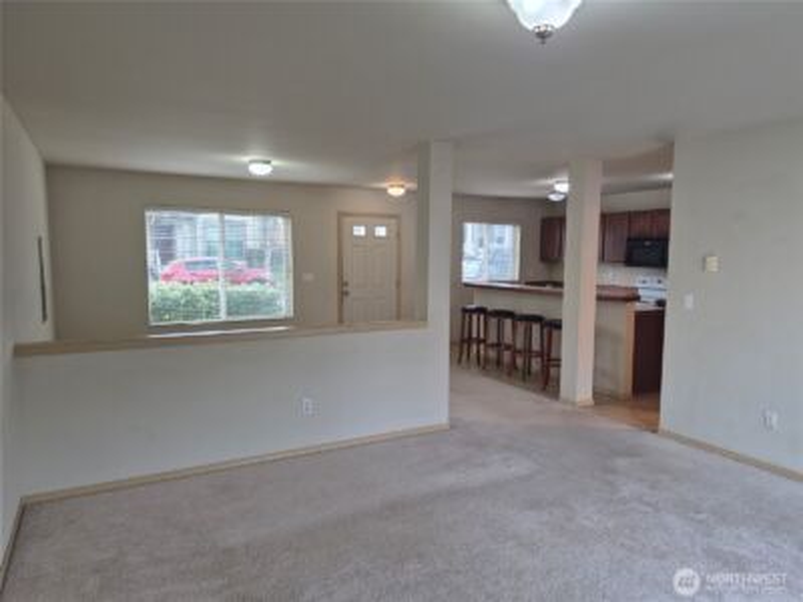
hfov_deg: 73.9
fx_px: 534
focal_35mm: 23
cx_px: 402
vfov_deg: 58.9
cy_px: 301
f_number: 1.8
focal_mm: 5.4
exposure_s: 1/120
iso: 64
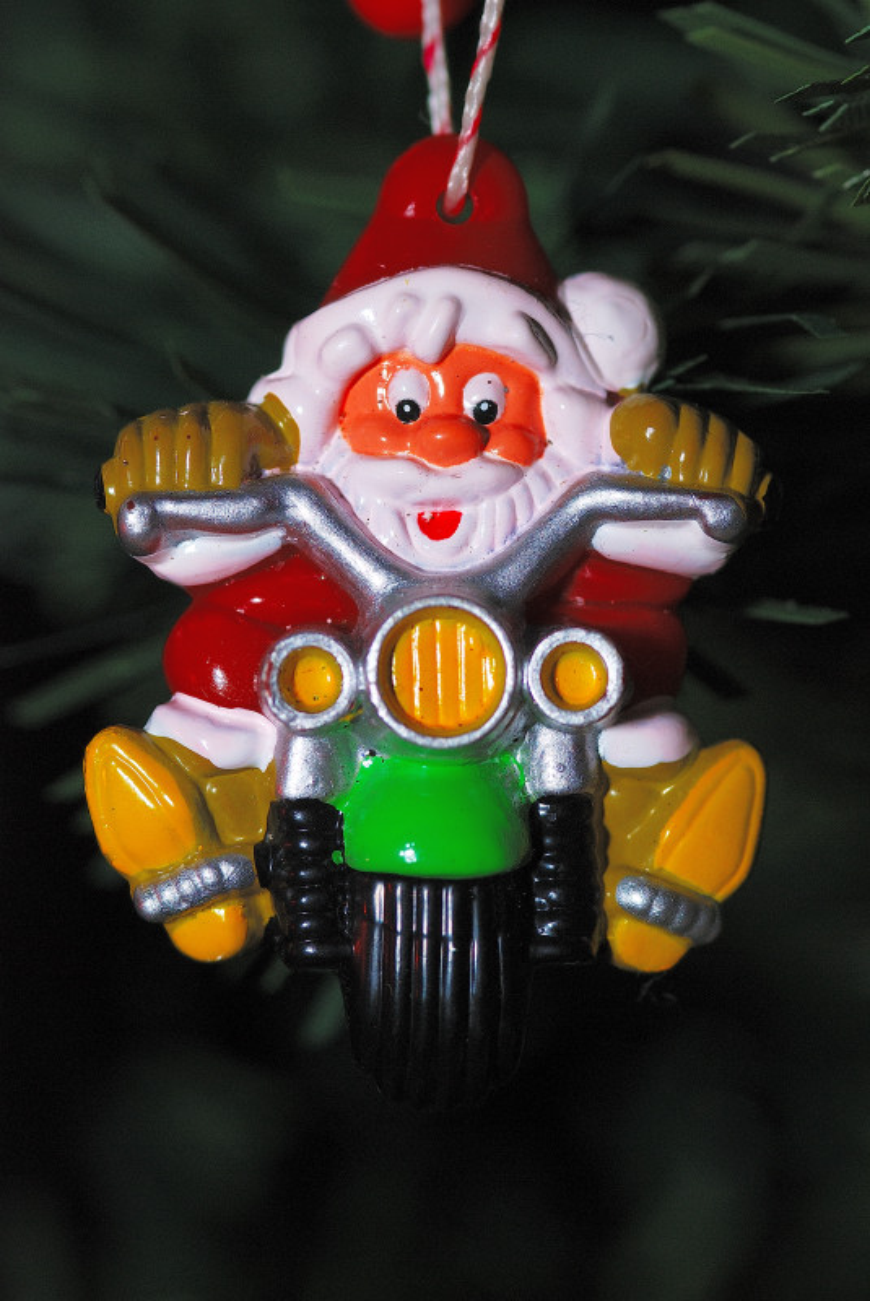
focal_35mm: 158
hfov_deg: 8.7
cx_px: 435
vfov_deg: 13.0
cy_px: 650
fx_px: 5697
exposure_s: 1/200
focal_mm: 105
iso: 200
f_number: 8
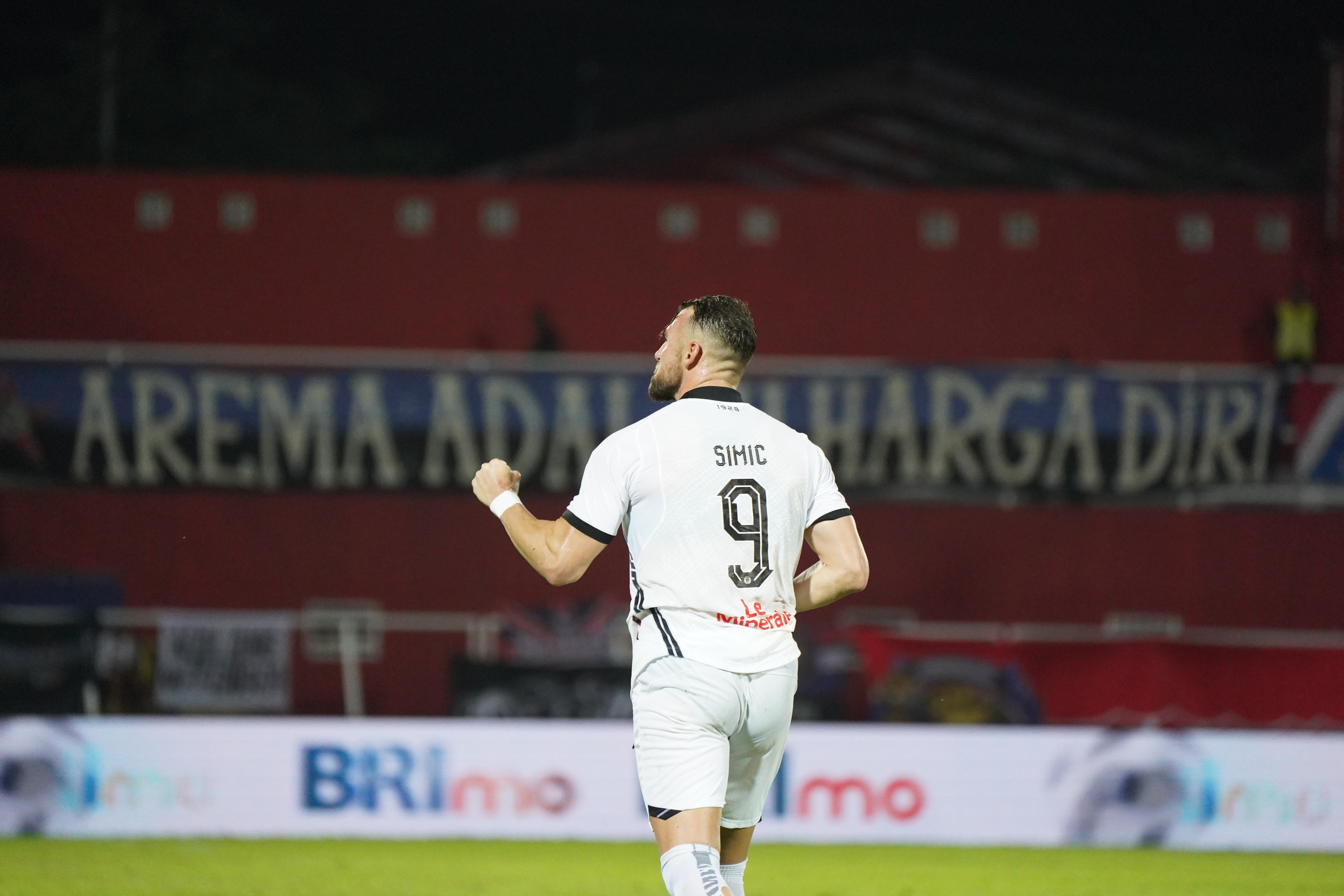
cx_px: 672
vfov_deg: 3.9
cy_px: 448
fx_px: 13252
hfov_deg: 5.8
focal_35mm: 355
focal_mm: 355
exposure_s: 1/500
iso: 8000
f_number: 5.6
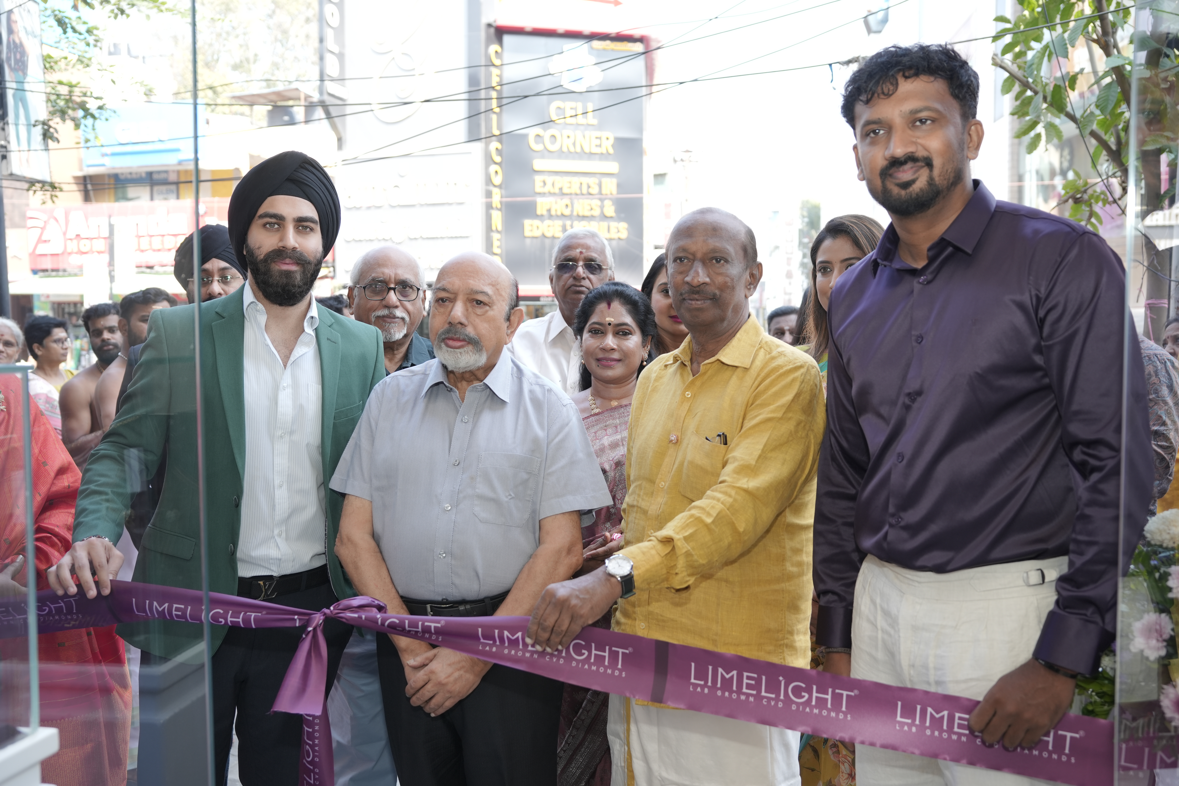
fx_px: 1146
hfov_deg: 54.4
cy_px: 393
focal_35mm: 35
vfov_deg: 37.9
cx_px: 590
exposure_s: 1/250
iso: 320
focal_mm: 35
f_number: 4
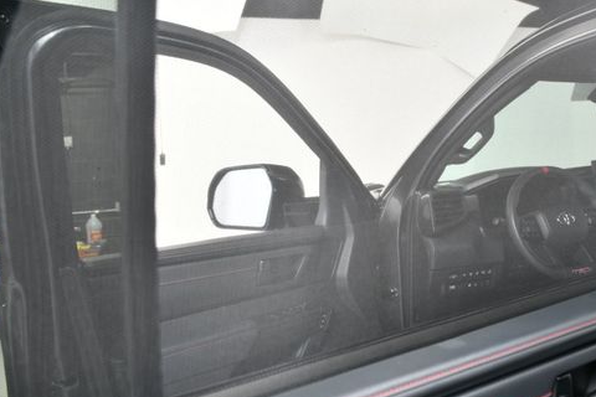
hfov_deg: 52.3
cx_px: 390
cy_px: 164
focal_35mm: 36
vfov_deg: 36.8
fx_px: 596
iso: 100
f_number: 3.5
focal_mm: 18
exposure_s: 1/160
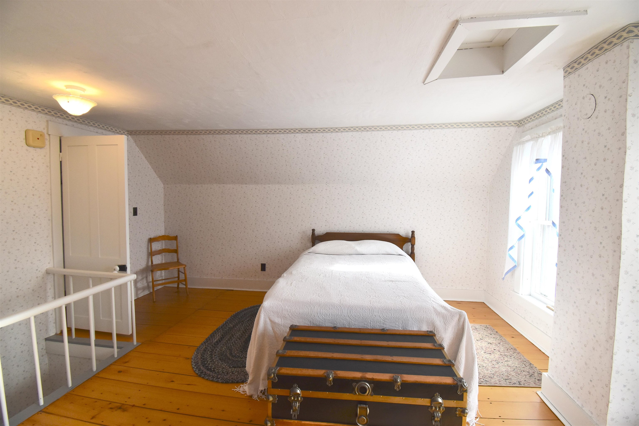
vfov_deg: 77.3
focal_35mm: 15
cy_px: 213
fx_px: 266
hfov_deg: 100.4
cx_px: 320
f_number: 7.1
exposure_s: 1/200
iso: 400
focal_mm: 10
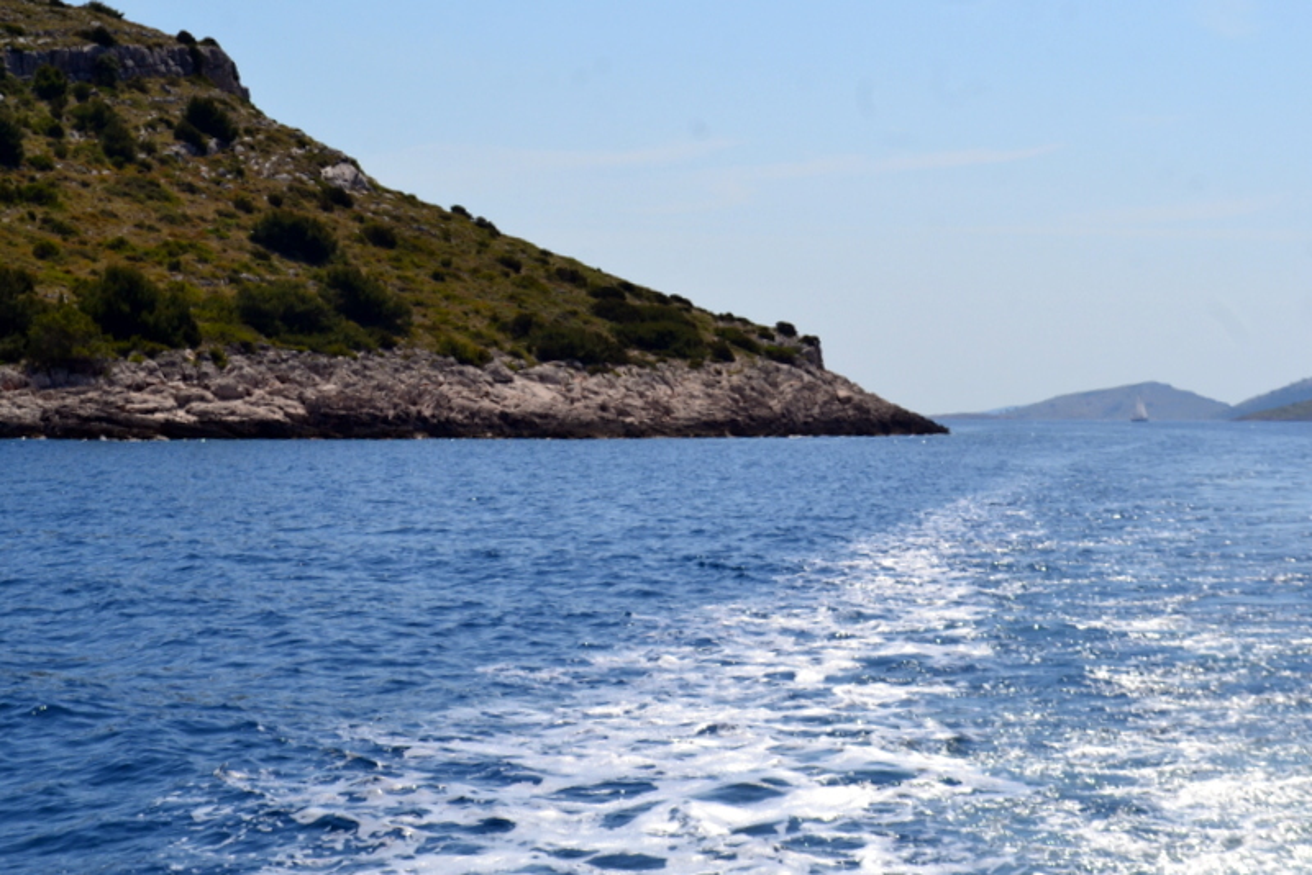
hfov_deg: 24.6
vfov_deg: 16.6
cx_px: 656
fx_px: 3008
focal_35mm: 82
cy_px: 438
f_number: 11
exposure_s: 1/400
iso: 400
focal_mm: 55
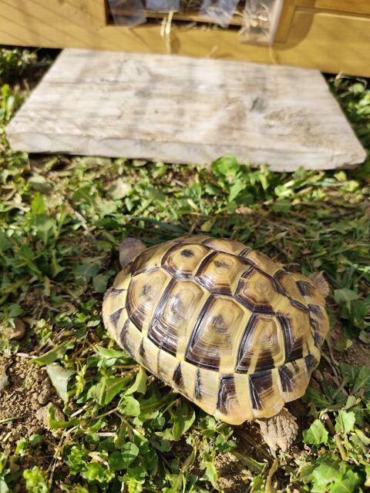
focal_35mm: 23
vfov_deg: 73.9
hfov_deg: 58.9
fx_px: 328
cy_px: 246
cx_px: 185
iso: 50
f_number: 1.65
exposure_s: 1/568
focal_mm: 6.14
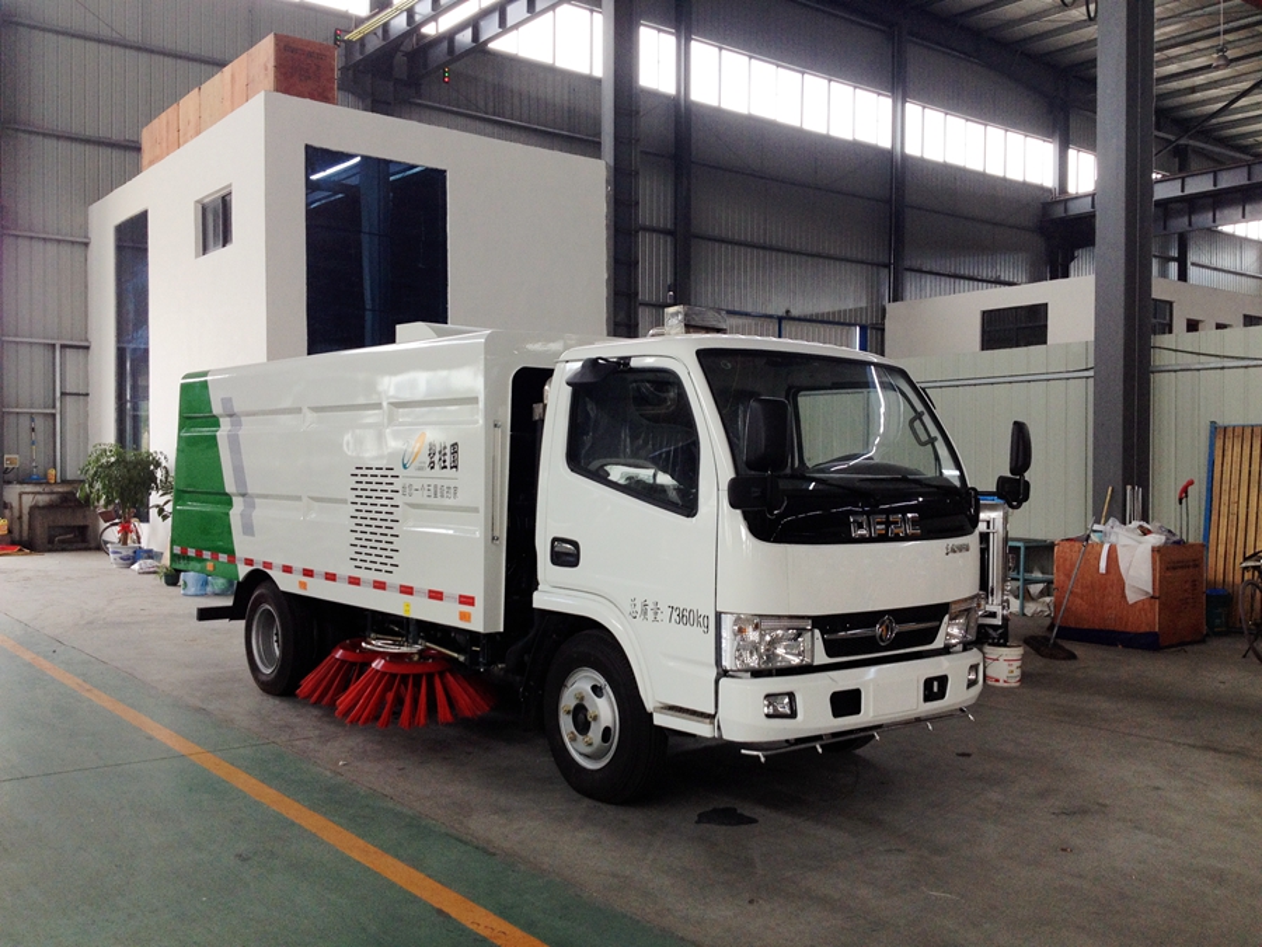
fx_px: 1276
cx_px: 631
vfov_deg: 40.7
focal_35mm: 35
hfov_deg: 52.6
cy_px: 474
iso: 80
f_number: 2.4
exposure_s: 1/120
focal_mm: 4.28
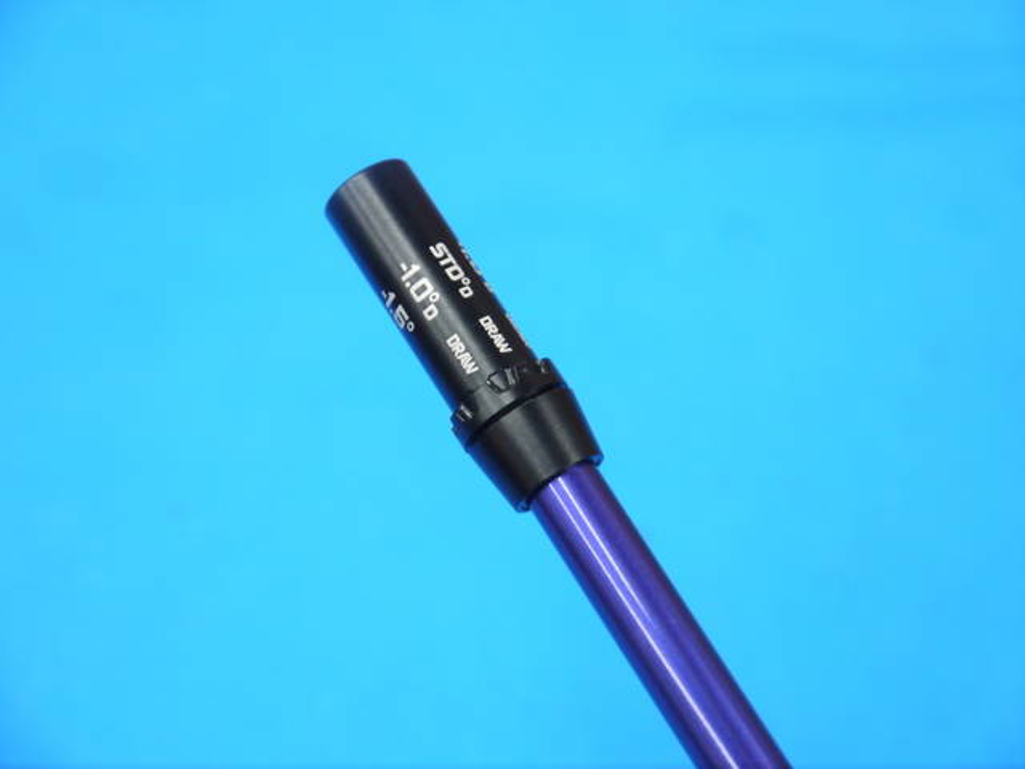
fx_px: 2191
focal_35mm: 74
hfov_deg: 26.3
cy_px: 384
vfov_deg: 19.9
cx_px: 512
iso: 640
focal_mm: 37
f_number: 5.4
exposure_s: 1/80
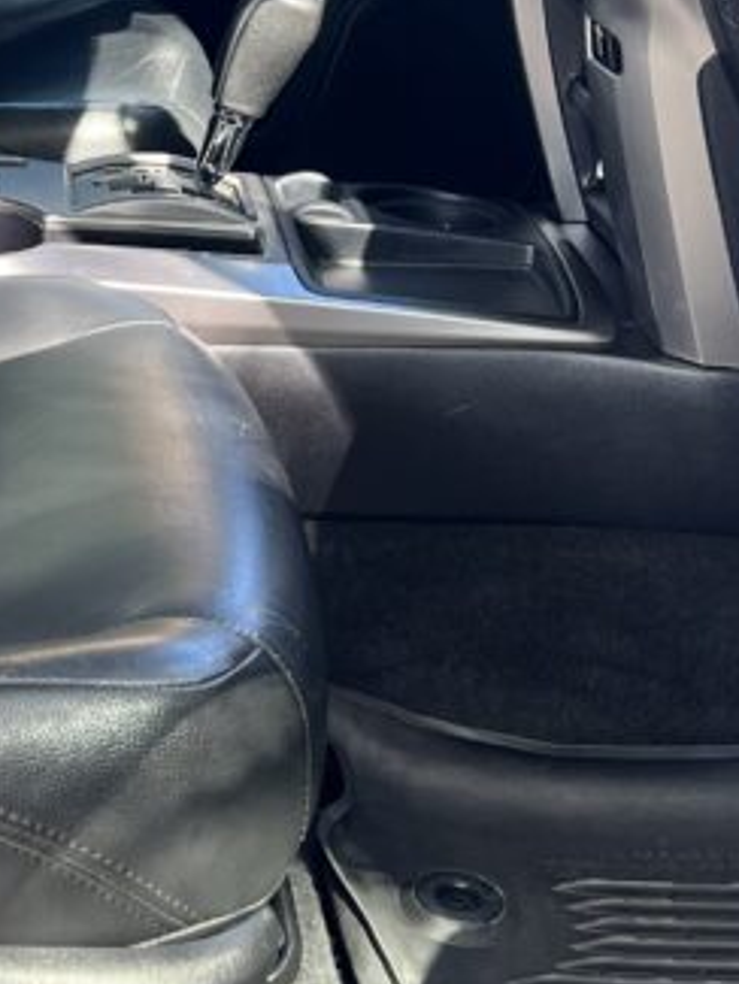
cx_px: 18
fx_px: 2333
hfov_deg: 17.6
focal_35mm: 82
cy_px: 121
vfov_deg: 23.3
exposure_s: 1/121
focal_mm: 5.7
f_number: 1.5
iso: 64
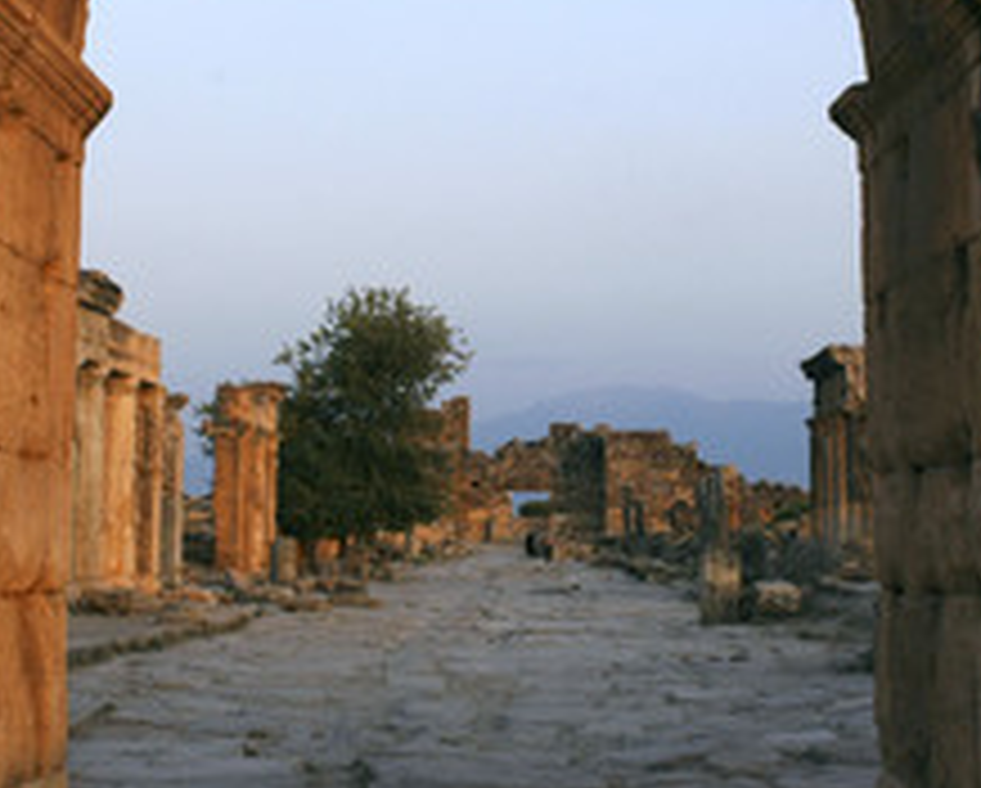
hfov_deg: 25.0
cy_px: 203
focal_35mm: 76
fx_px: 2210
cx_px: 488
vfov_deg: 20.1
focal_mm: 28
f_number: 9
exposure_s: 1/80
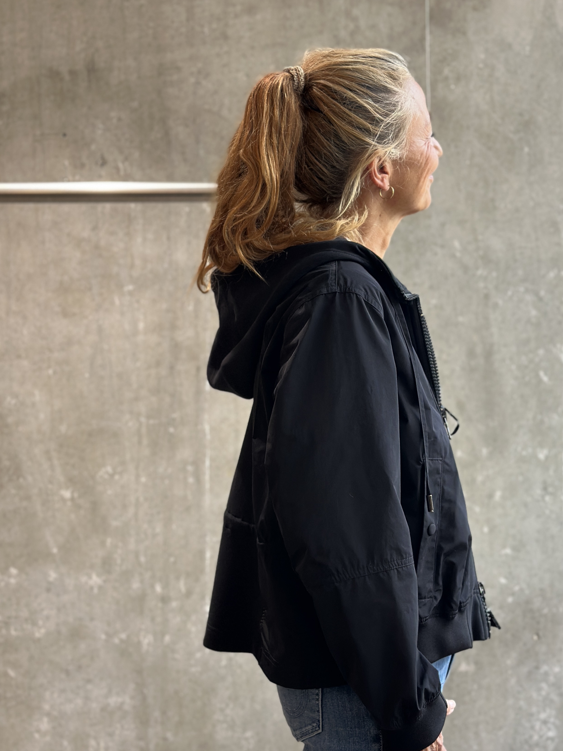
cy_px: 379
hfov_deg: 24.8
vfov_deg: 32.7
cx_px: 330
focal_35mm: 59
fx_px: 1279
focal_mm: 6.86
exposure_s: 1/100
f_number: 1.78
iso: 125
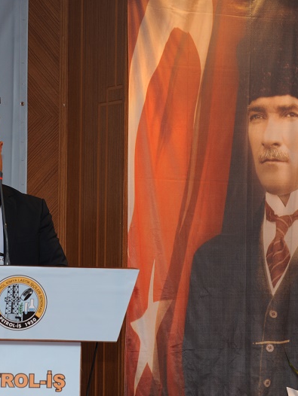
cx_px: 54
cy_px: 199
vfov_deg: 13.5
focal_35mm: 146
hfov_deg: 10.1
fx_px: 1674
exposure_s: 1/60
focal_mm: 100
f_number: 5.6
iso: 1000
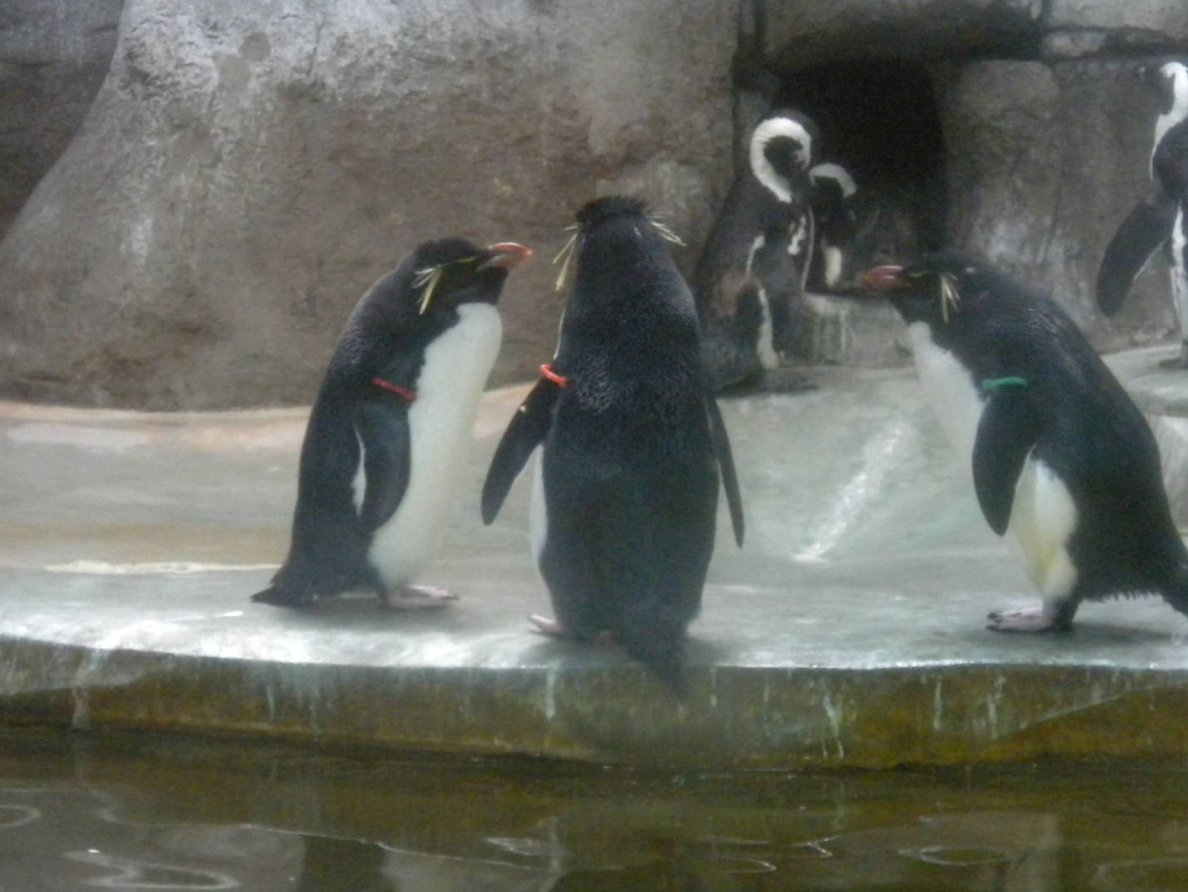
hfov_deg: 20.4
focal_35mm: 96
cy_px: 404
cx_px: 534
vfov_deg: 15.4
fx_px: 3295
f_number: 5.1
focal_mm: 15
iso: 800
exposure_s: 1/77
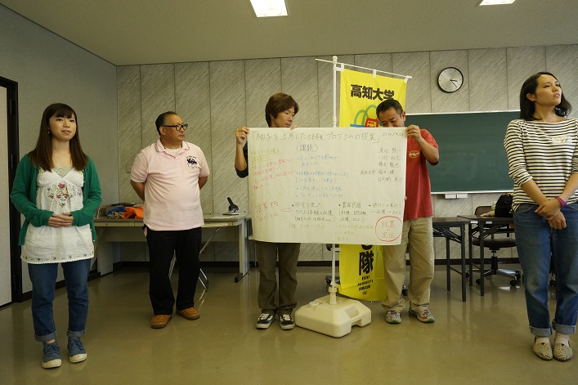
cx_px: 294
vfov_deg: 51.3
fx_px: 401
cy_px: 190
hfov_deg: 71.5
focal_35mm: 25
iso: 500
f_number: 5.6
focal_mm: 16
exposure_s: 1/60
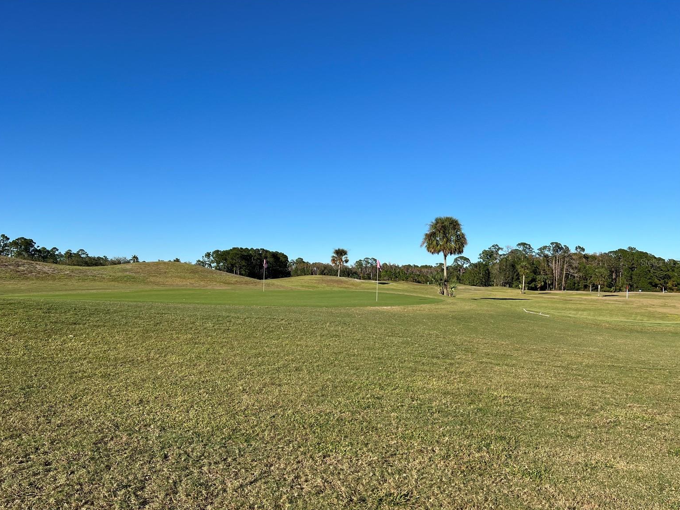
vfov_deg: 51.4
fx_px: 530
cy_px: 262
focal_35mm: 27
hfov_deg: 65.3
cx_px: 329
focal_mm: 5.7
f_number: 1.5
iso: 50
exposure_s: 1/5076
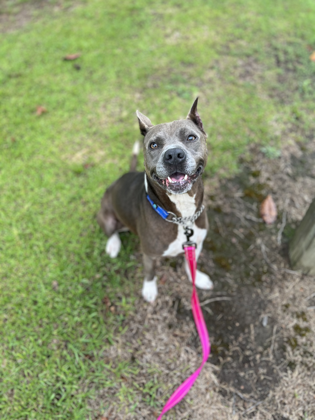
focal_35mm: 26
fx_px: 315
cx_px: 158
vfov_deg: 67.3
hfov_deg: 53.1
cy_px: 210
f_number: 1.5
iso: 50
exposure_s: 1/567
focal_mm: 5.7
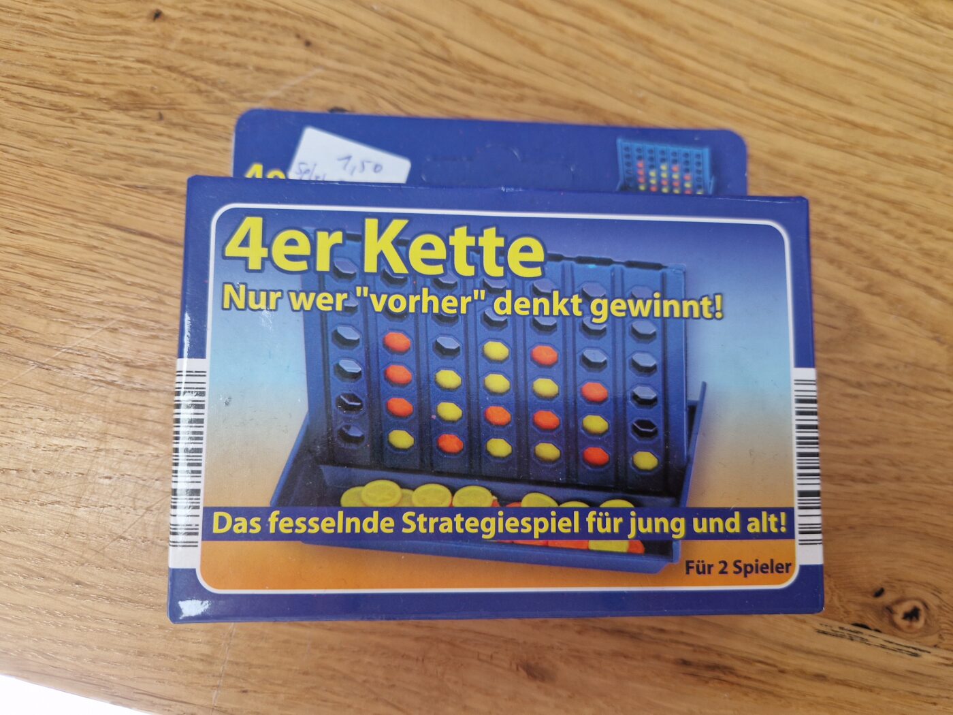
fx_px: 633
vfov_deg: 58.9
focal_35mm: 23
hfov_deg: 73.9
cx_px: 476
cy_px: 358
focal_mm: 5.4
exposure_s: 1/210
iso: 50
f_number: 1.8
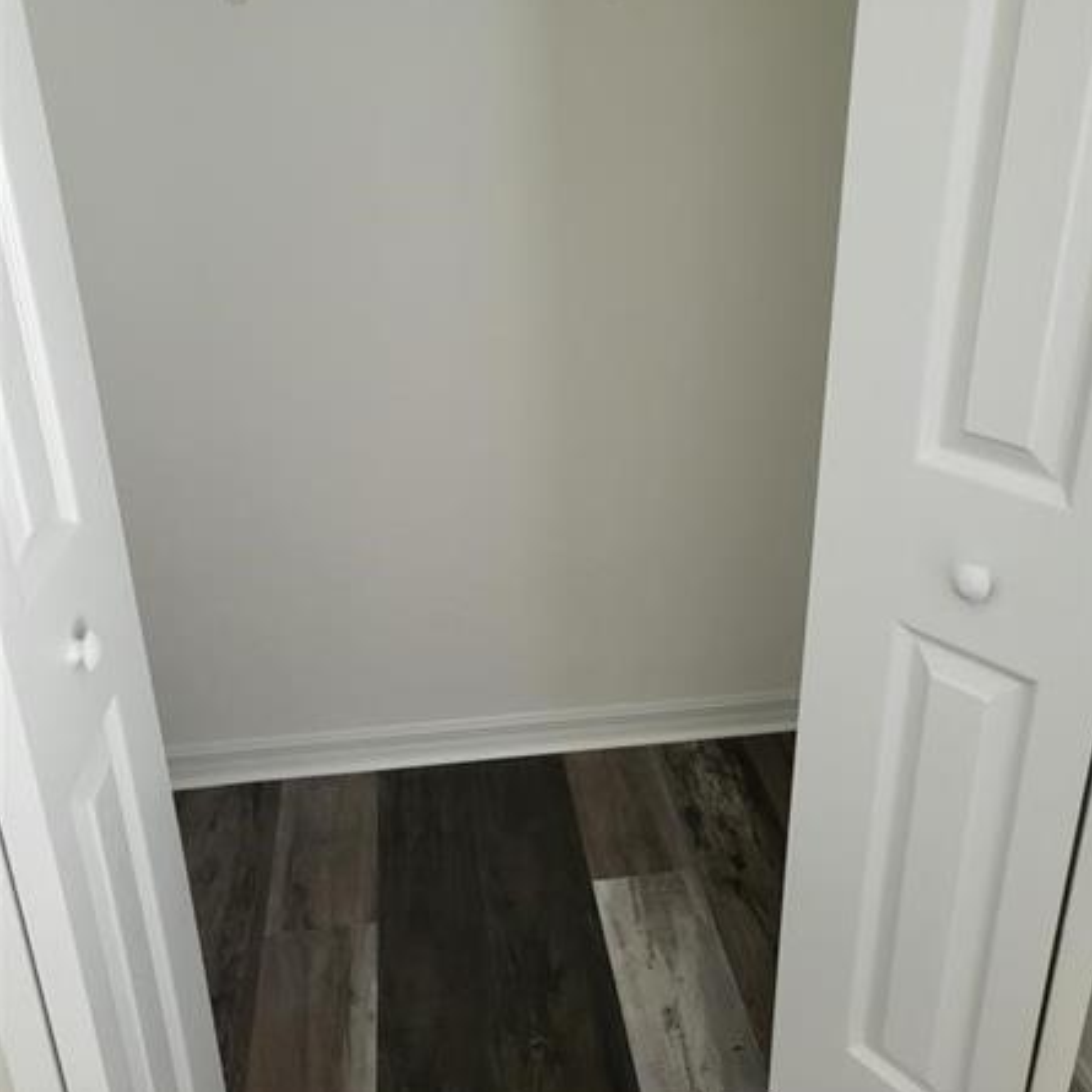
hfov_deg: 52.5
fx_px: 1106
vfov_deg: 52.3
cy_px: 449
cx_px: 550
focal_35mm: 31
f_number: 1.8
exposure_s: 1/120
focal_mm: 4.25
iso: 320
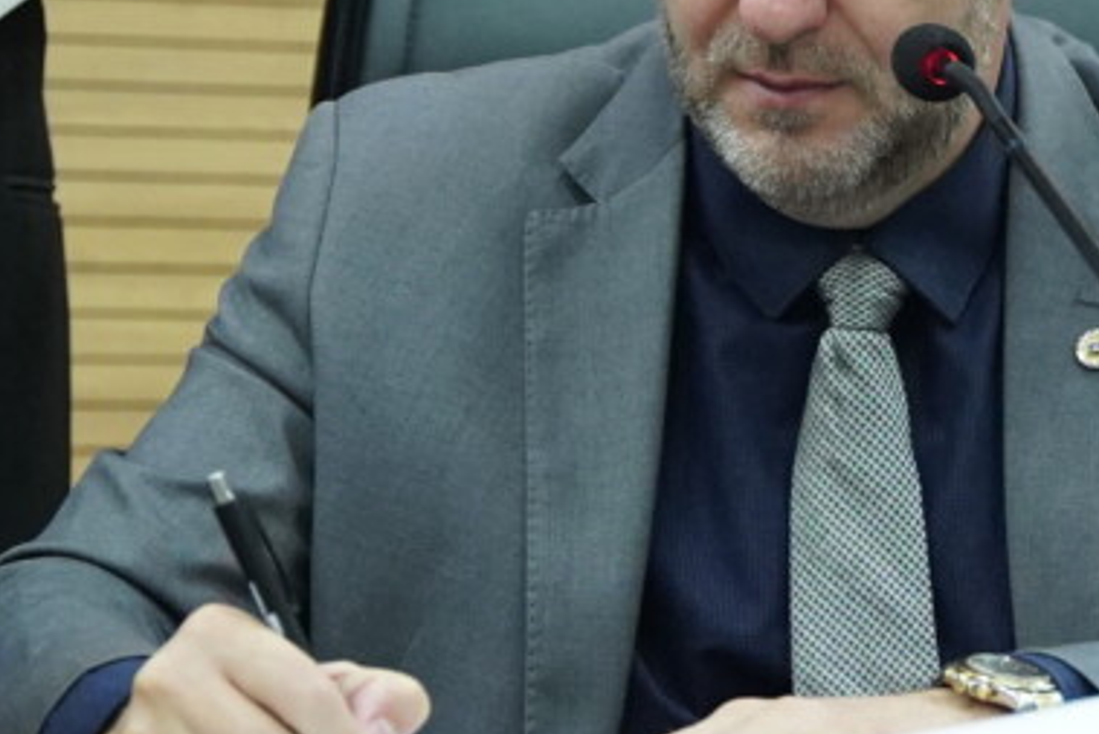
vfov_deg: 8.1
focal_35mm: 169
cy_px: 109
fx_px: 5161
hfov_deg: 12.1
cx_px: 911
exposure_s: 1/200
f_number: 2.8
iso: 5000
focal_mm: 43.2
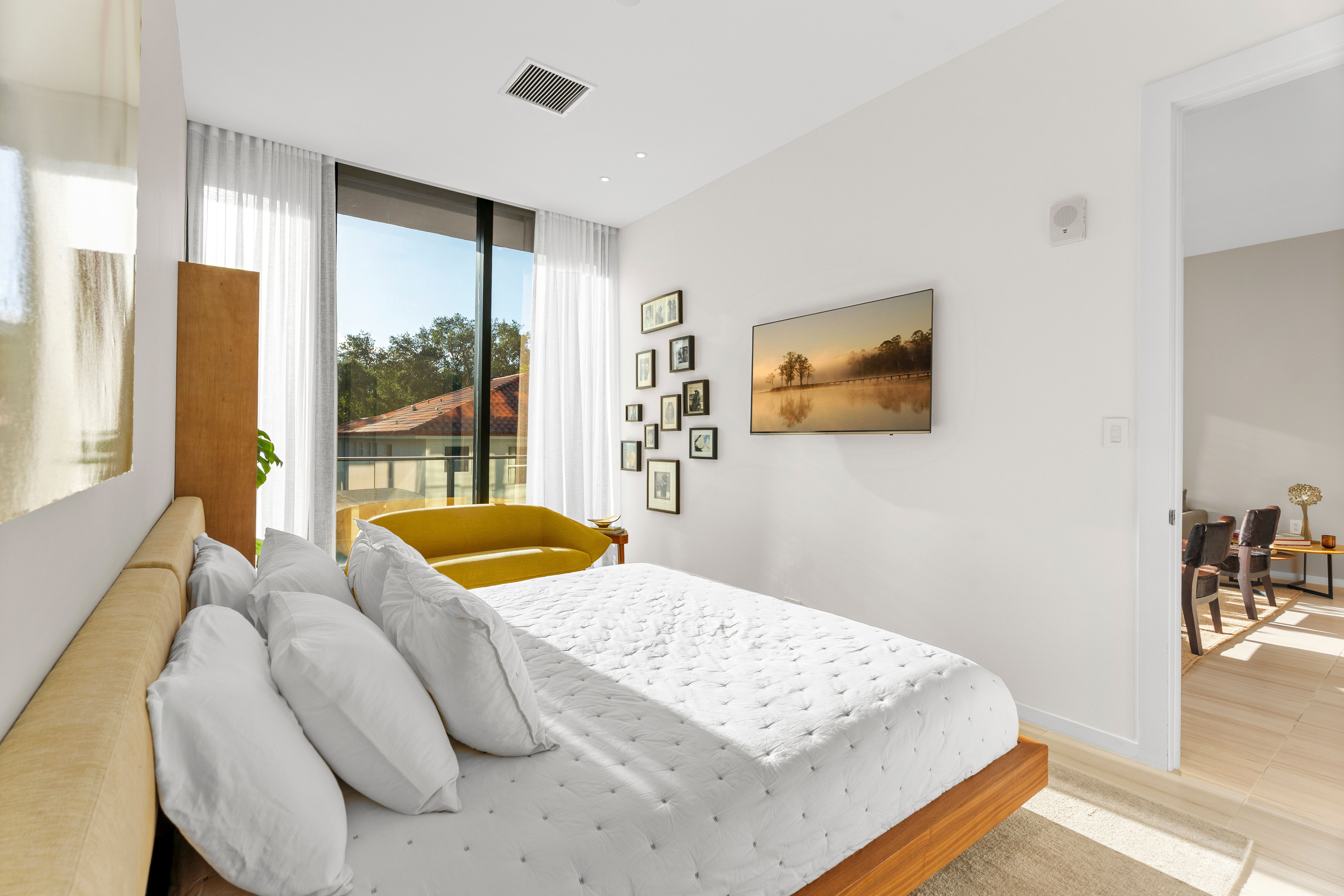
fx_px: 597
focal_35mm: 16
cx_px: 672
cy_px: 448
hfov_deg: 96.7
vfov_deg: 73.7
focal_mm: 16
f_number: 8
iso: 400
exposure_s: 1/50
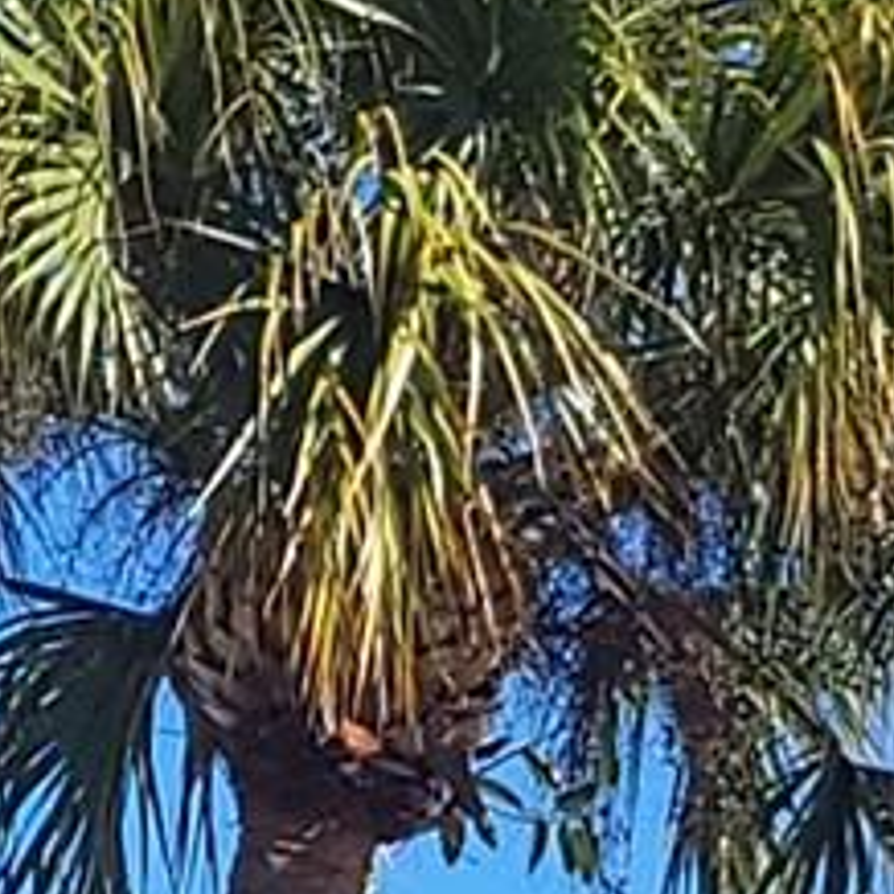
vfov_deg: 9.0
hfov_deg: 10.2
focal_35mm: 169
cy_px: 2350
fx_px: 4938
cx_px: -37
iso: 40
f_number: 1.8
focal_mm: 5.4
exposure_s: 1/2371
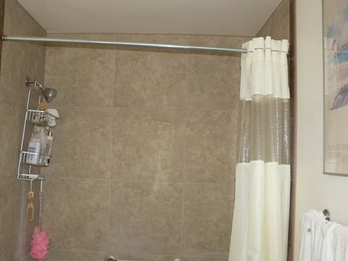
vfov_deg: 35.1
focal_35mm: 41
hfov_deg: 45.6
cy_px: 143
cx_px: 146
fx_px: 412
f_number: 2.8
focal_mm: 7.4
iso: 100
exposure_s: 1/30
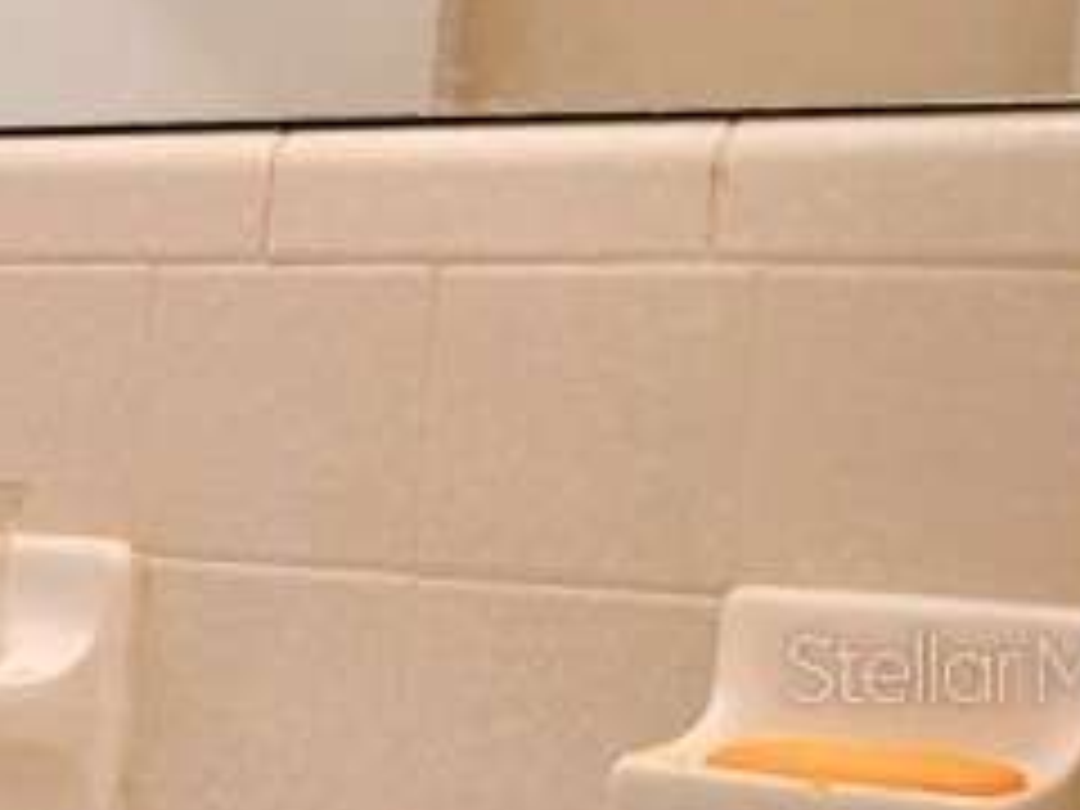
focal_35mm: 111
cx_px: -1094
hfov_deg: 14.6
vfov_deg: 13.3
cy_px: 666
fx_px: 3463
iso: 200
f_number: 1.8
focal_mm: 5.4
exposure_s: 1/60
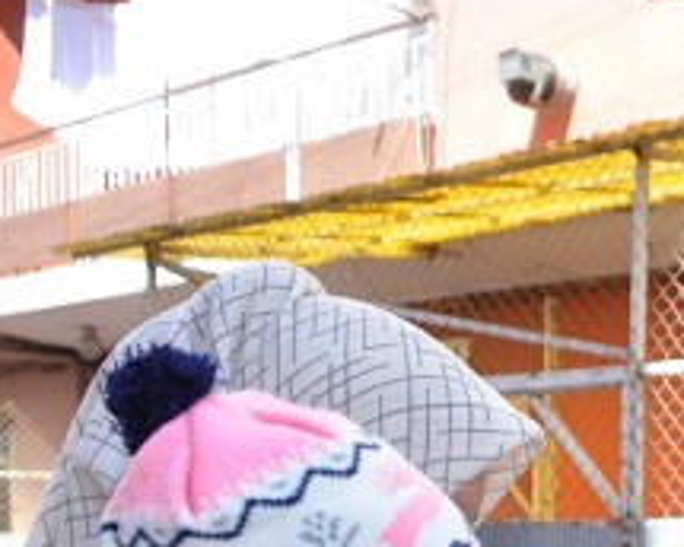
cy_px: 687
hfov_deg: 21.1
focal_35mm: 78
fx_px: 1579
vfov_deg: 18.5
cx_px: 996
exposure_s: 1/250
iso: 140
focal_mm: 18
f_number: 4
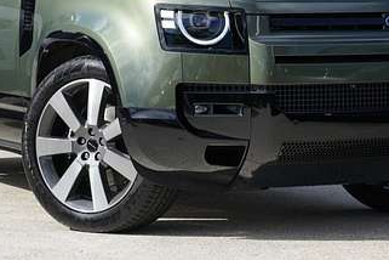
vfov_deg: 8.0
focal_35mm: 170
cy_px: 19
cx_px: 164
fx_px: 1837
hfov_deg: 12.1
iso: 1000
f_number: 5.6
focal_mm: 91
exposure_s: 1/100
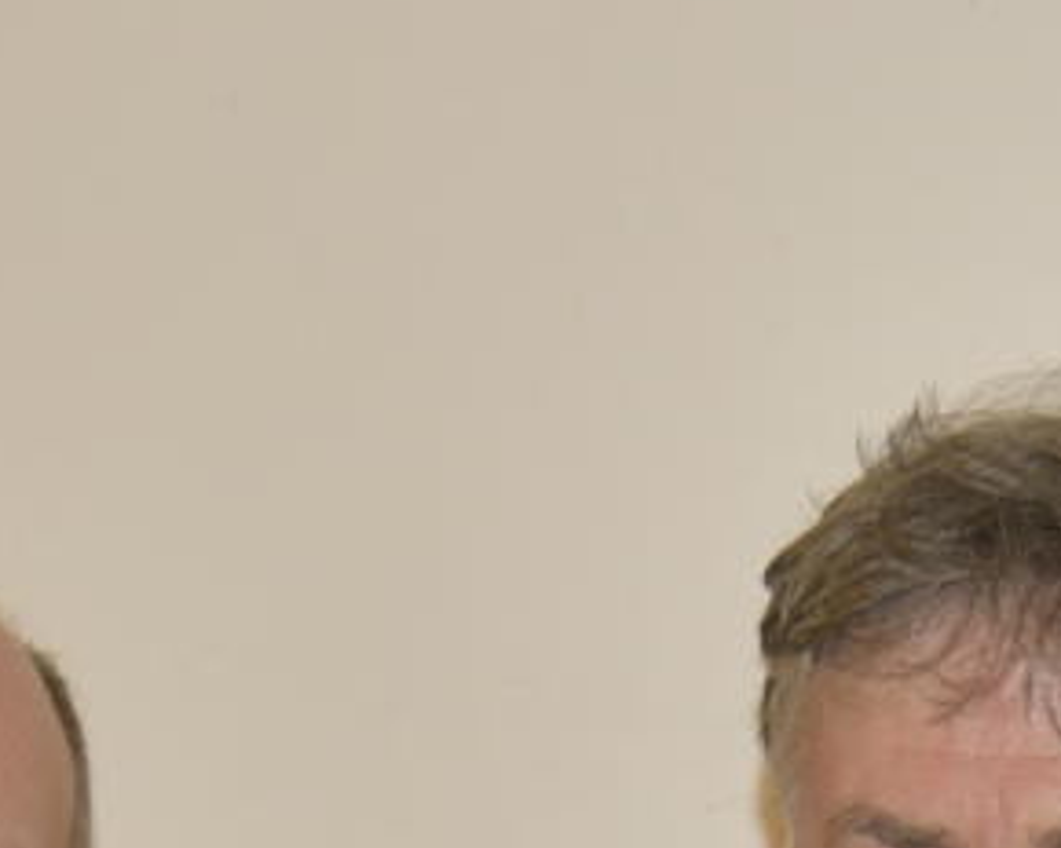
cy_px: 1998
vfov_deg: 6.0
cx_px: 530
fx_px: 7725
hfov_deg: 7.9
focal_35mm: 246
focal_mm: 38
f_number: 4
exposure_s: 1/60
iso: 400
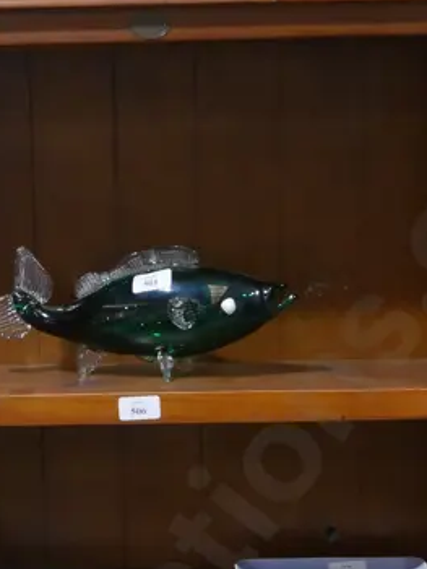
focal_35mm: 123
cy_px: 655
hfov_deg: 12.0
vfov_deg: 15.5
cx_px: 136
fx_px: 2021
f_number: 5.6
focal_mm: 21
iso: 1250
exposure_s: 1/60
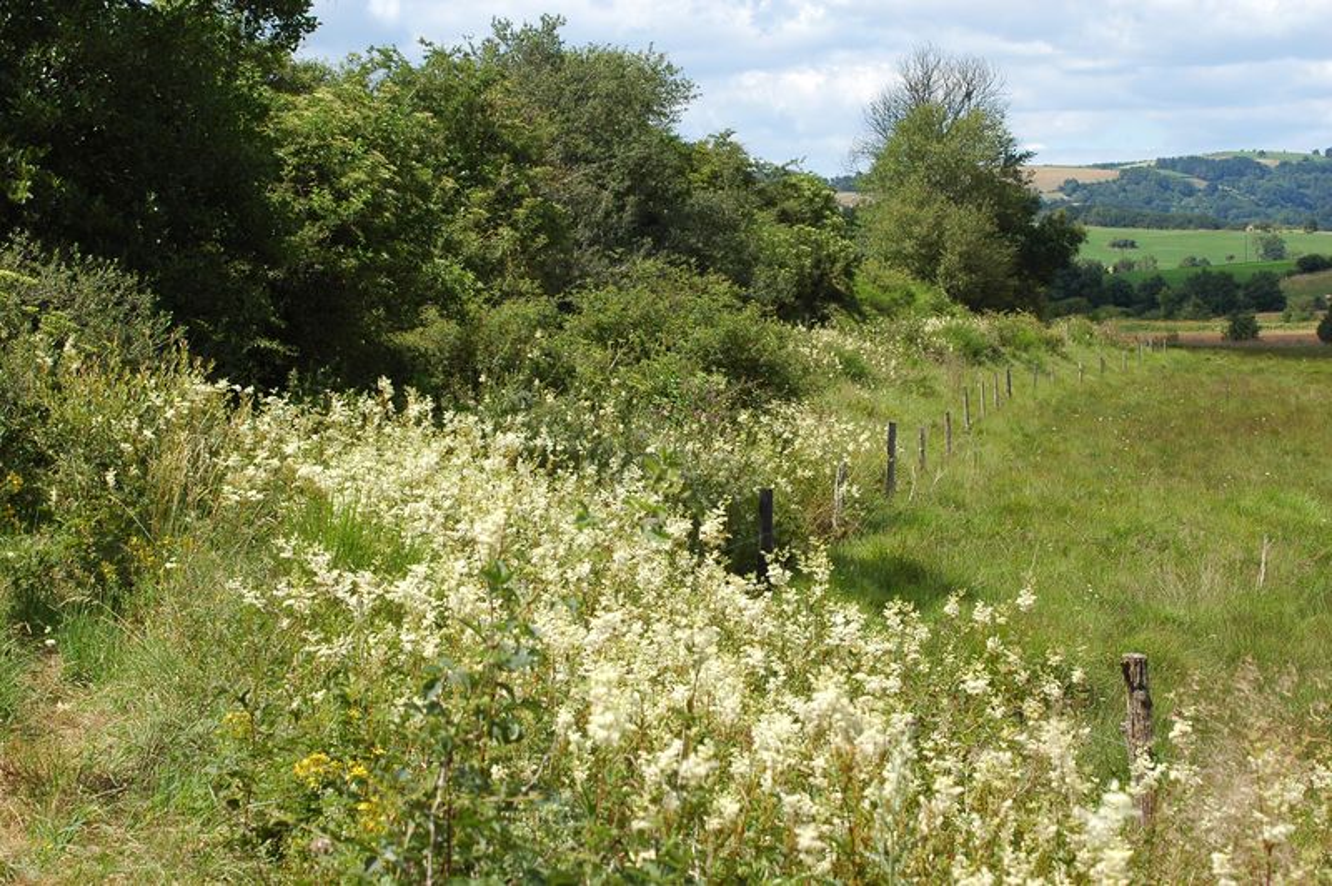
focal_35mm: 105
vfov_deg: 13.0
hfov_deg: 19.5
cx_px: 666
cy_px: 443
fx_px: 3882
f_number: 10
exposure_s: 1/250
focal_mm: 70
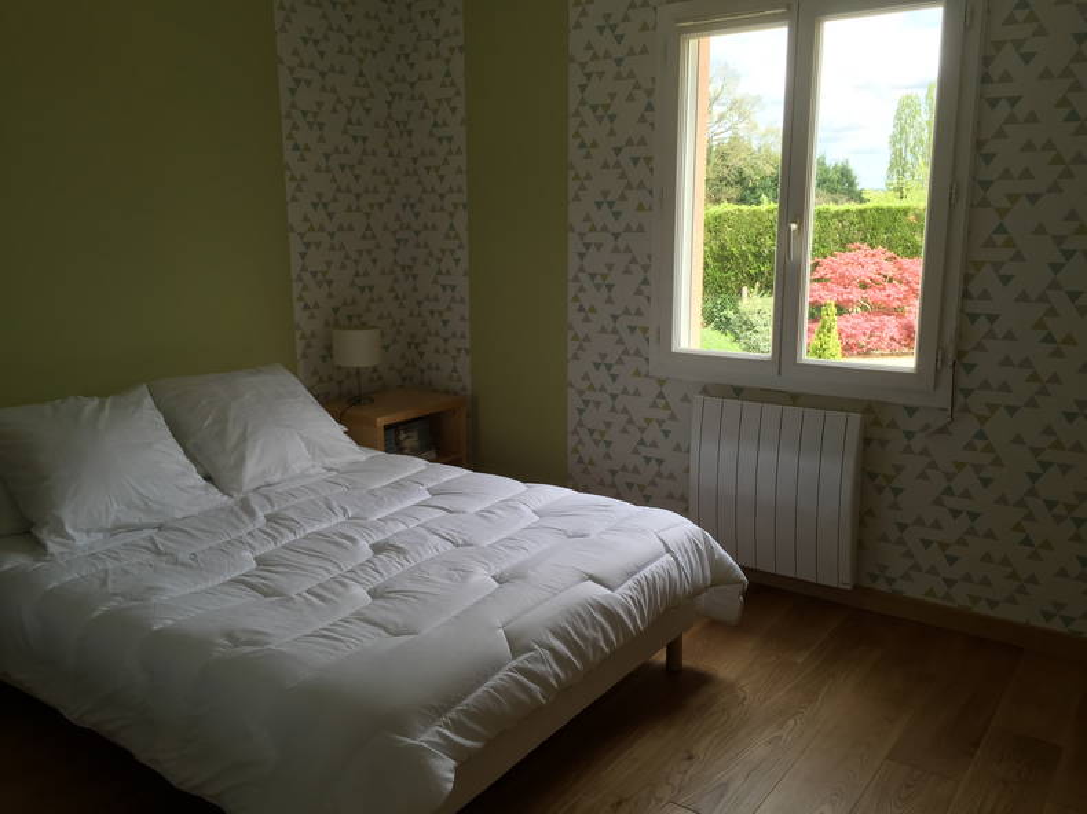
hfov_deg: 61.7
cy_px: 407
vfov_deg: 48.2
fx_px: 910
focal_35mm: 29
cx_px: 544
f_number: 2.2
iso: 32
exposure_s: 1/162
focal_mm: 4.15
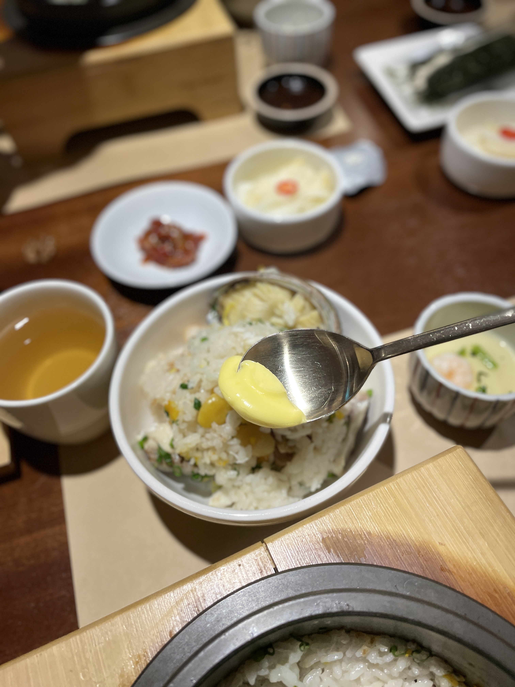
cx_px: 258
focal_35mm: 26
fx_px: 516
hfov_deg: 53.1
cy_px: 344
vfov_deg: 67.3
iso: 80
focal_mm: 4.2
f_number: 1.6
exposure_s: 1/120
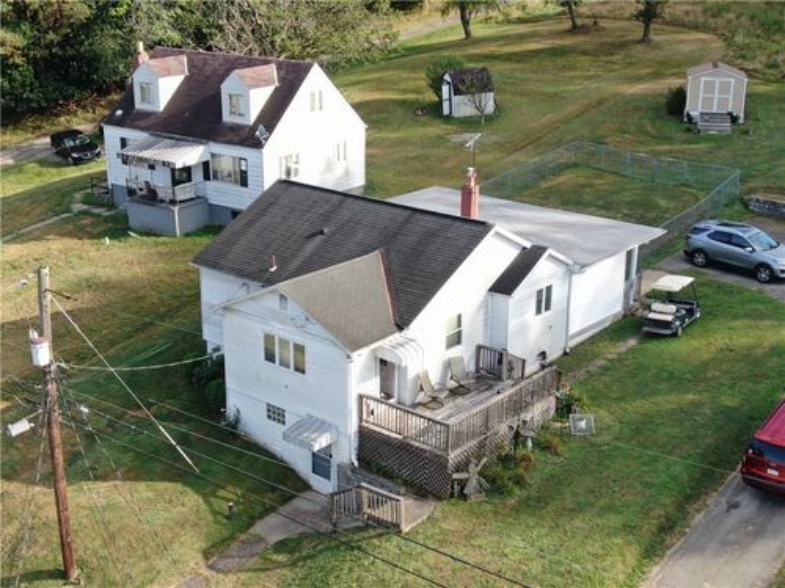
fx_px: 1089
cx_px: 392
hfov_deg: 39.7
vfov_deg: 30.3
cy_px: 294
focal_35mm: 48
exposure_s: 1/160
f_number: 3.8
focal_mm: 8.6
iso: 100
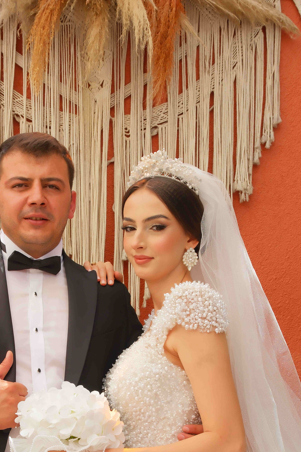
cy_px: 381
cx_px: 80
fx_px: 778
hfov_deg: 21.7
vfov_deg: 31.3
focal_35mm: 62
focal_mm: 22
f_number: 5.6
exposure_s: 1/200
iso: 250
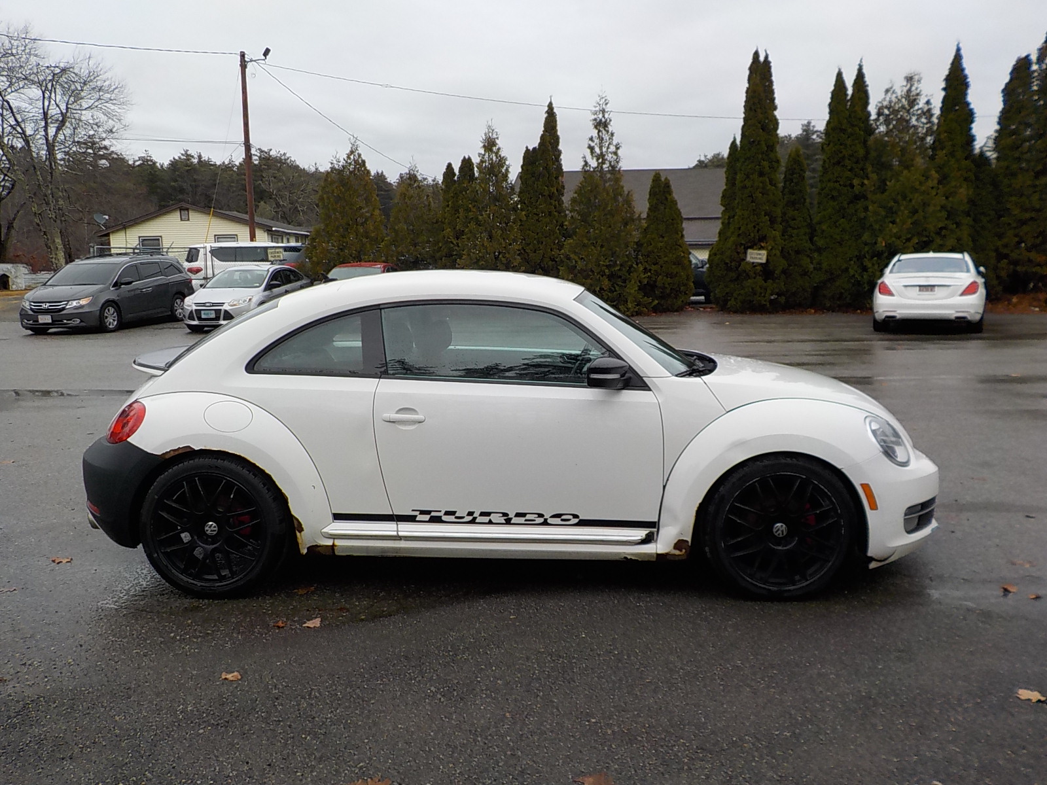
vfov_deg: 46.8
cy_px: 392
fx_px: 907
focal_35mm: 30
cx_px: 524
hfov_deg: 60.0
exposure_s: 1/500
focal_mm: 4.1
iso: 125
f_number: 3.3
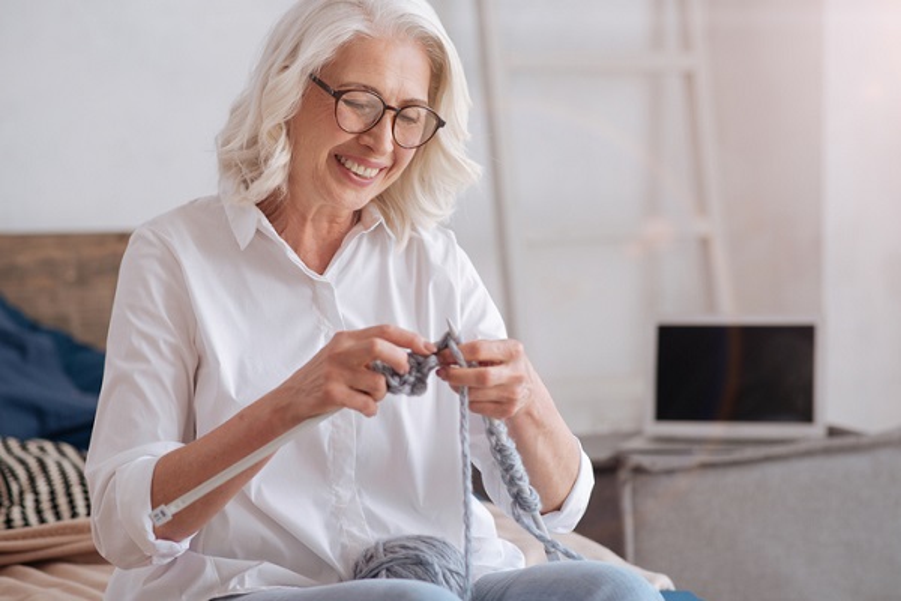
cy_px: 300
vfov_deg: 16.1
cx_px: 450
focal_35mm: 85
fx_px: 2127
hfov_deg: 23.9
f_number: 2.8
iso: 100
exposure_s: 1/160
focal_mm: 85
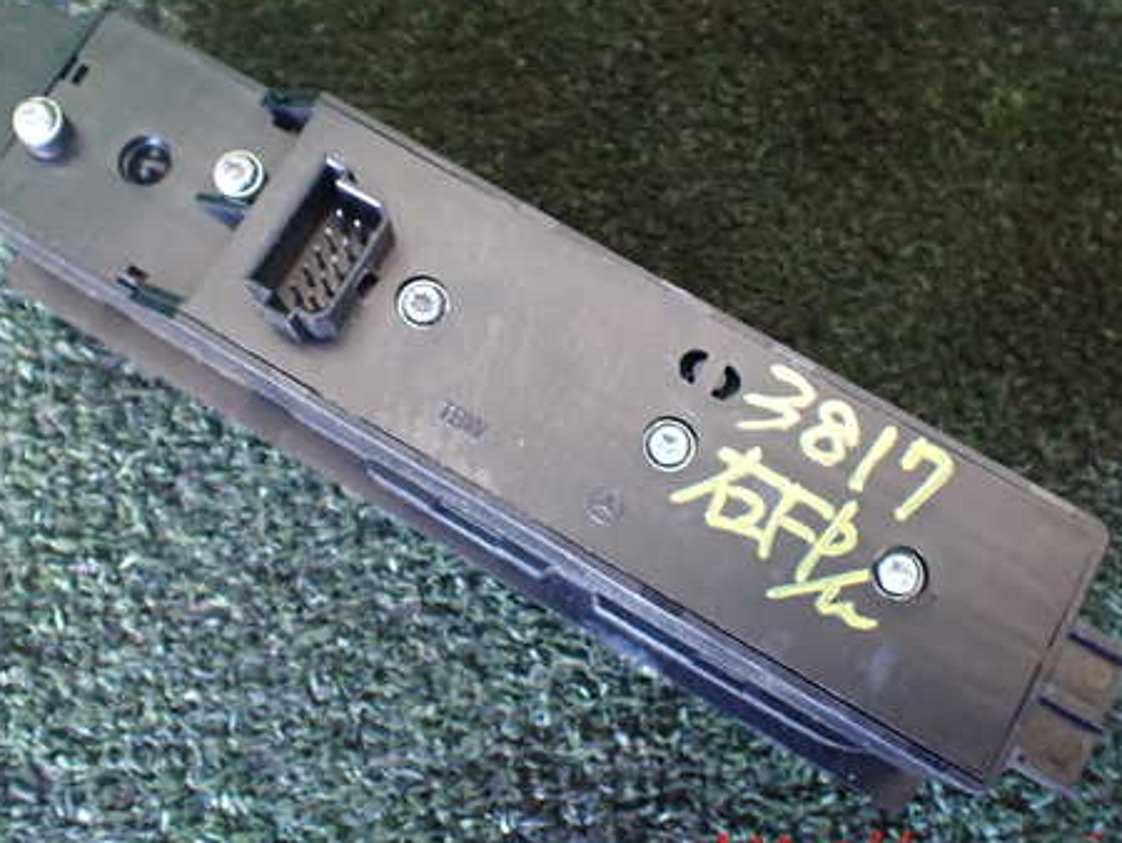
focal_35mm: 40
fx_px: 1297
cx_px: 534
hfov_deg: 46.8
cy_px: 329
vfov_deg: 35.8
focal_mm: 5.4
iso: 800
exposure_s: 1/30
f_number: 2.3
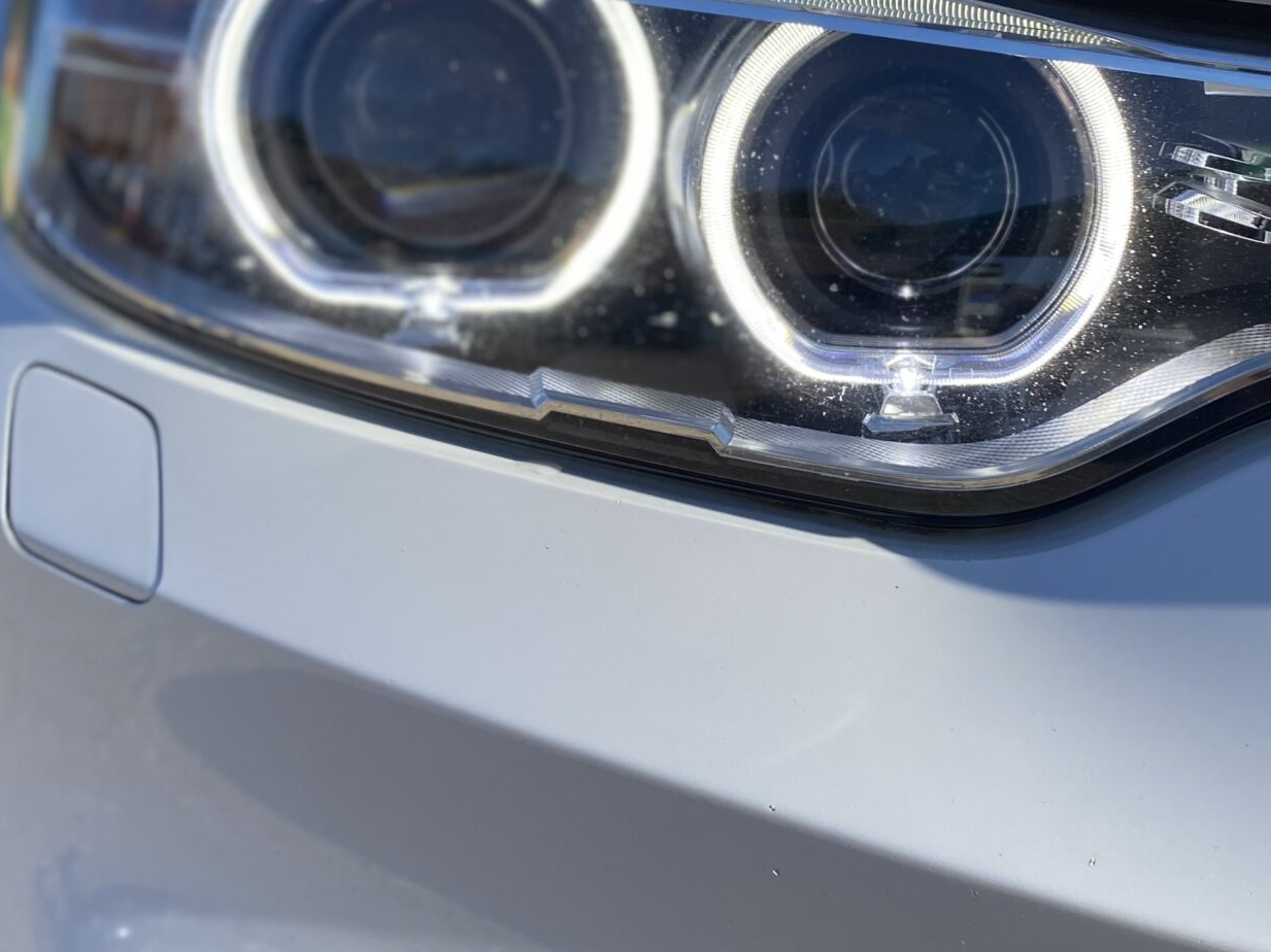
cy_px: 355
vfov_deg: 26.9
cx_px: 795
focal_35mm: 54
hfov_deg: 35.4
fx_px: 1982
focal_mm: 4.25
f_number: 1.8
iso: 32
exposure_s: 1/2463
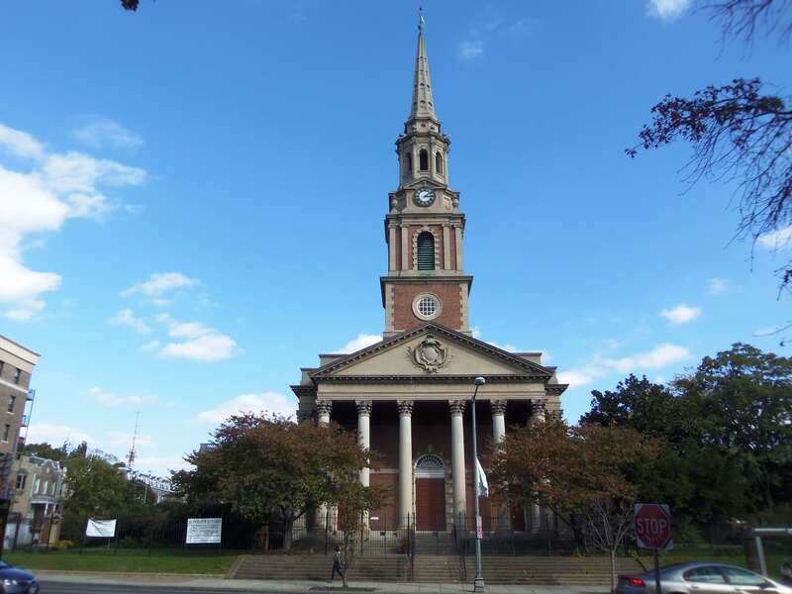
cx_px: 396
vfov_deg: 49.7
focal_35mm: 28
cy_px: 297
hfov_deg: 63.4
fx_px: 641
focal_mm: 5.1
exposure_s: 1/320
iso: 64
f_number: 3.9
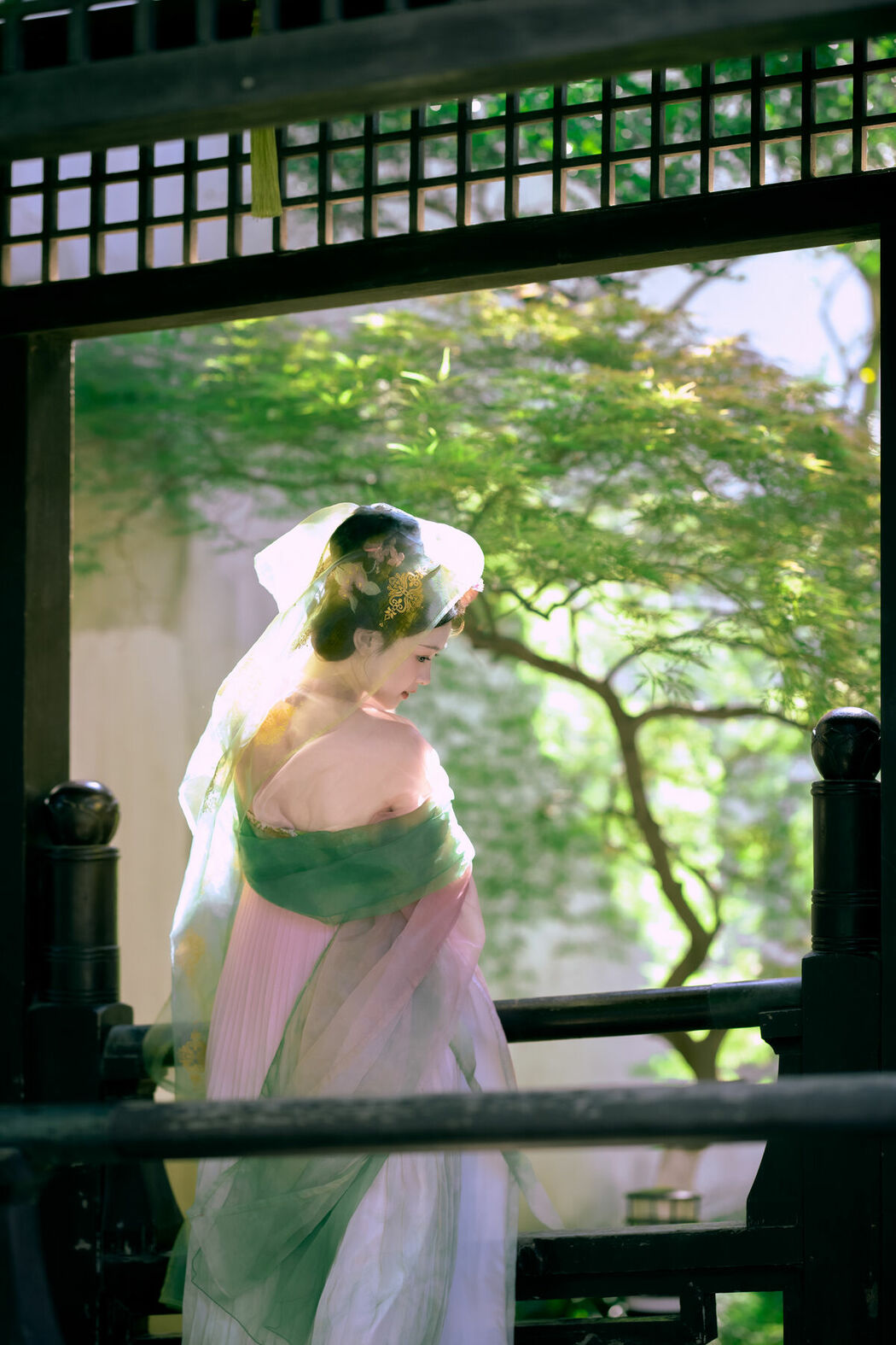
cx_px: 448
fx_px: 3248
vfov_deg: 23.4
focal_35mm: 87
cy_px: 672
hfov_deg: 15.7
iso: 320
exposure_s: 1/1000
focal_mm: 85
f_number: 1.6
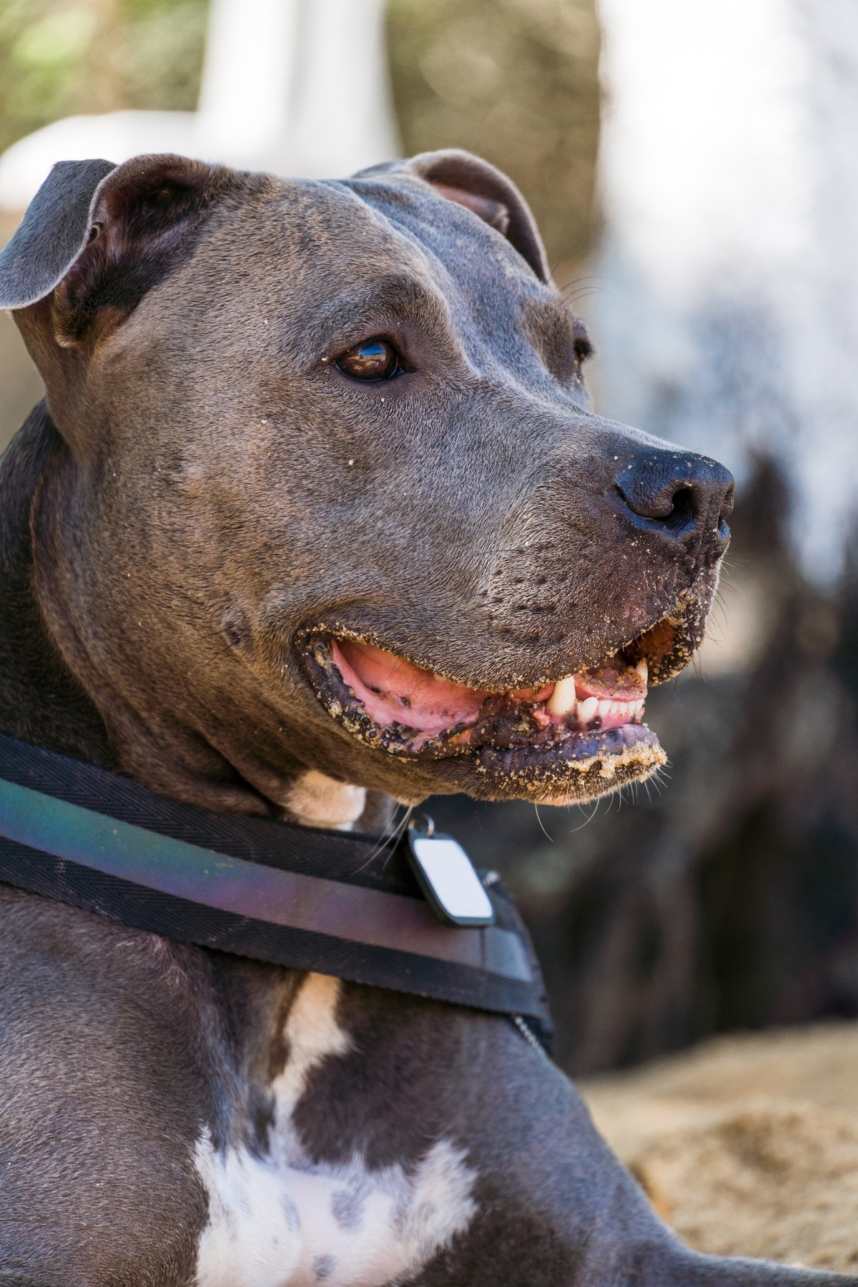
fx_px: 7239
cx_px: 429
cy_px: 644
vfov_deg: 10.2
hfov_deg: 6.8
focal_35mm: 202
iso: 100
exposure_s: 1/320
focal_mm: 135
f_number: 5.6
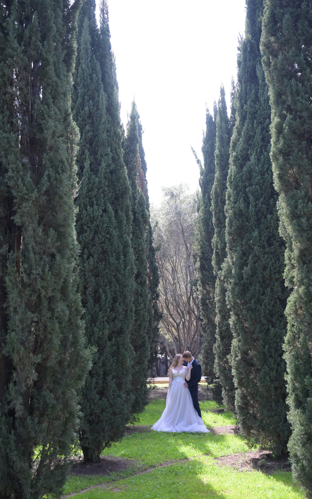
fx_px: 558
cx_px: 159
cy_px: 250
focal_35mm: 41
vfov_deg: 48.2
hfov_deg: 31.3
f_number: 3.5
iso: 125
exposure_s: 1/250
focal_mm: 40
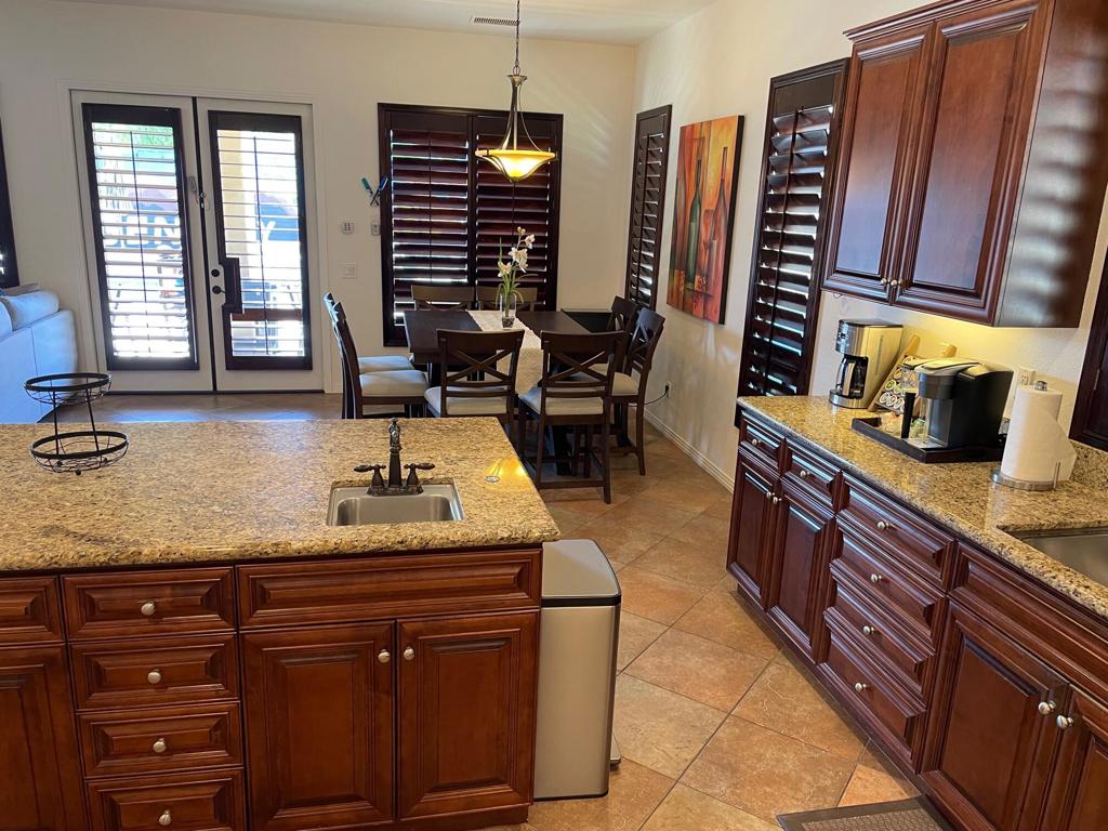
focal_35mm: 26
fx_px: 832
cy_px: 416
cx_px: 554
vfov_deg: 53.1
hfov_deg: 67.3
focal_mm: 4.2
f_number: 1.6
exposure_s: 1/60
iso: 125
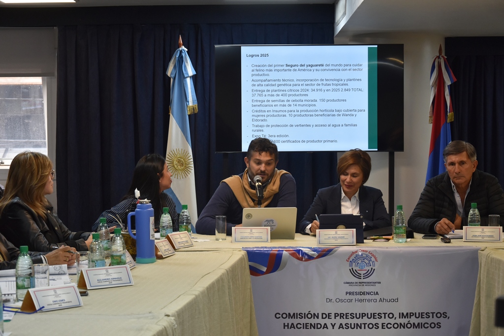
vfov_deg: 18.2
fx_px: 1050
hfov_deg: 27.0
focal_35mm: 75
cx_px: 252
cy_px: 168
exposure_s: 1/125
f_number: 5
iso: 1000
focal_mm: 50
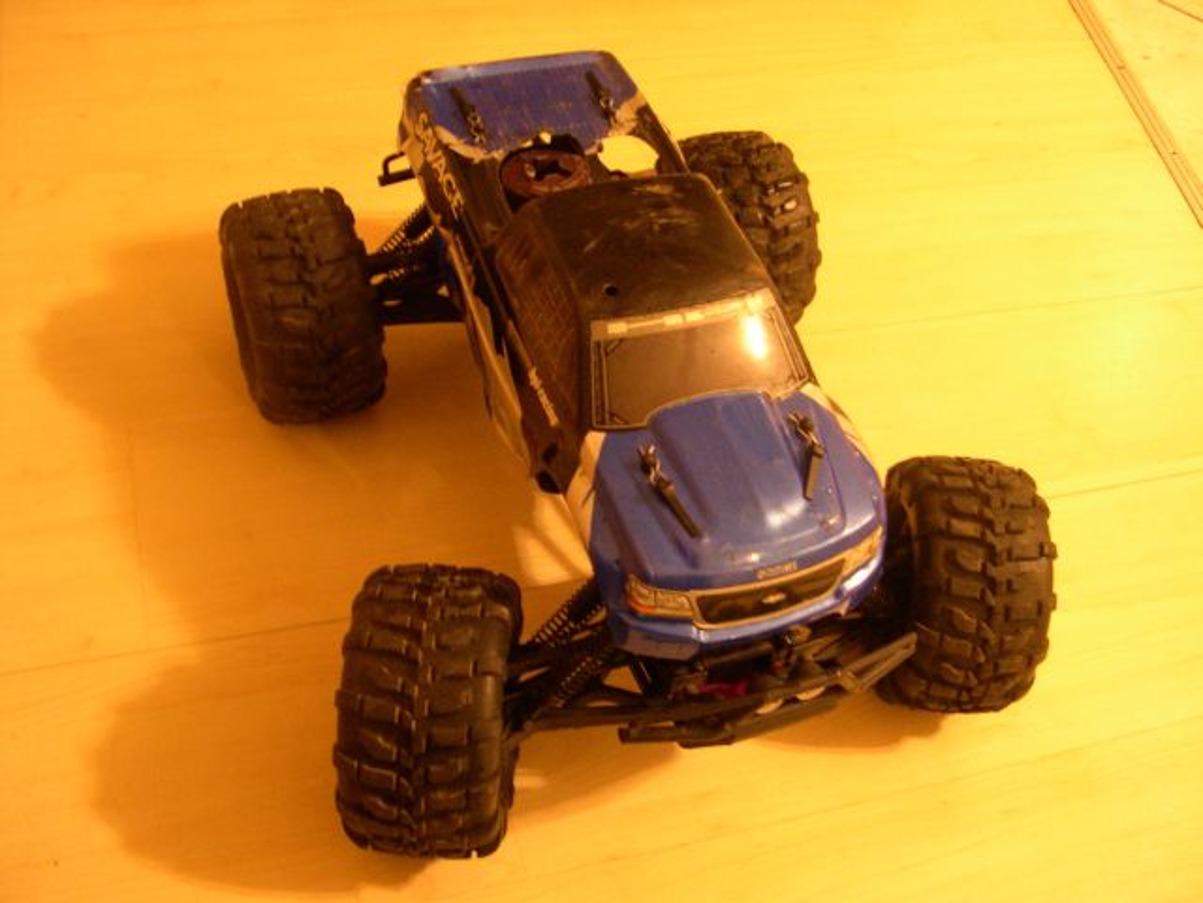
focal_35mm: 38
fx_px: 1321
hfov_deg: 49.0
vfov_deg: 37.7
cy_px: 452
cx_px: 602
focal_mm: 8
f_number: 2.8
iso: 400
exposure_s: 1/2.3
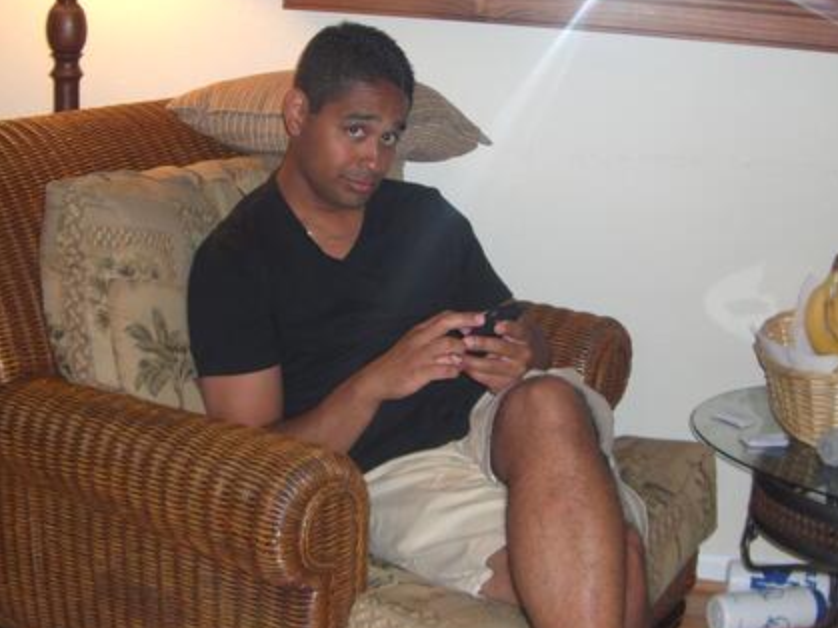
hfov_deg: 33.2
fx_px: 1404
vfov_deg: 25.2
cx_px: 446
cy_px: 330
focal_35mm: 58
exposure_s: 1/60
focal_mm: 6.2
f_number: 2.7
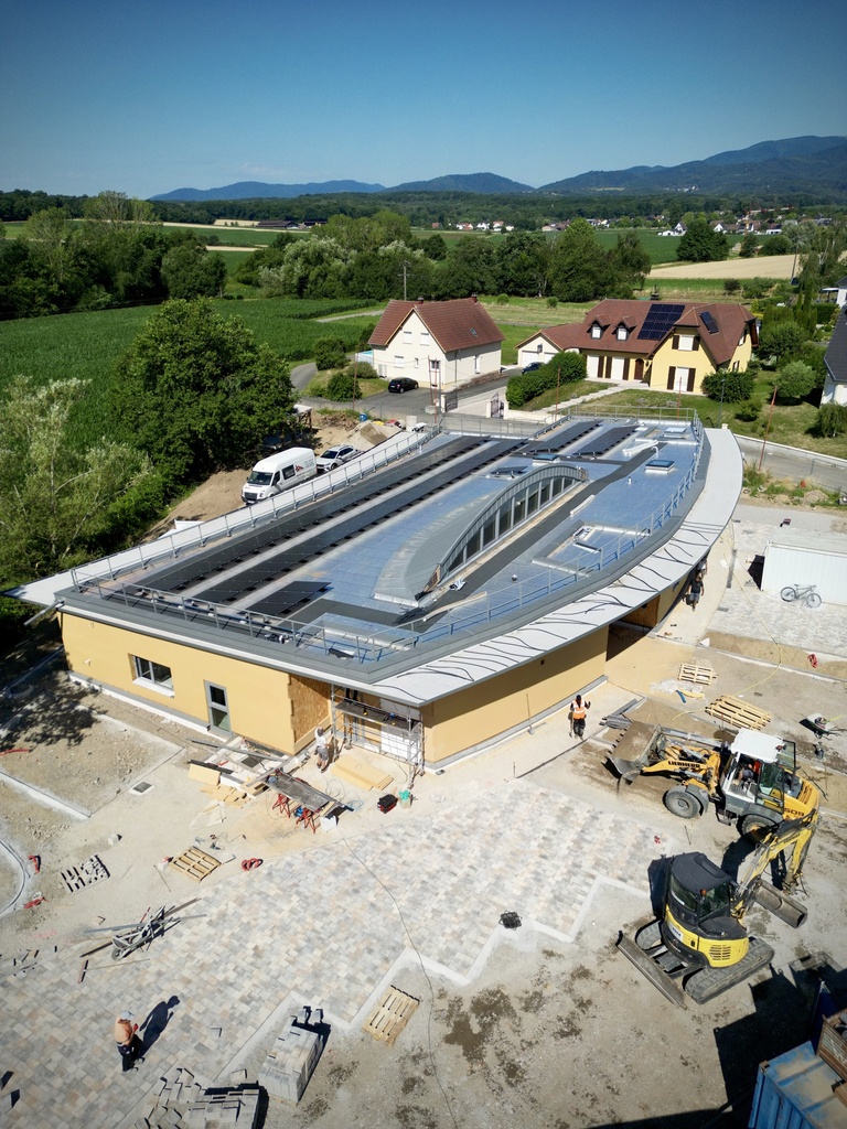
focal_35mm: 24
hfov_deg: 56.8
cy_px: 564
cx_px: 424
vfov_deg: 71.6
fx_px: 783
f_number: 1.7
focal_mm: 6.72
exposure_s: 1/4000
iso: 120
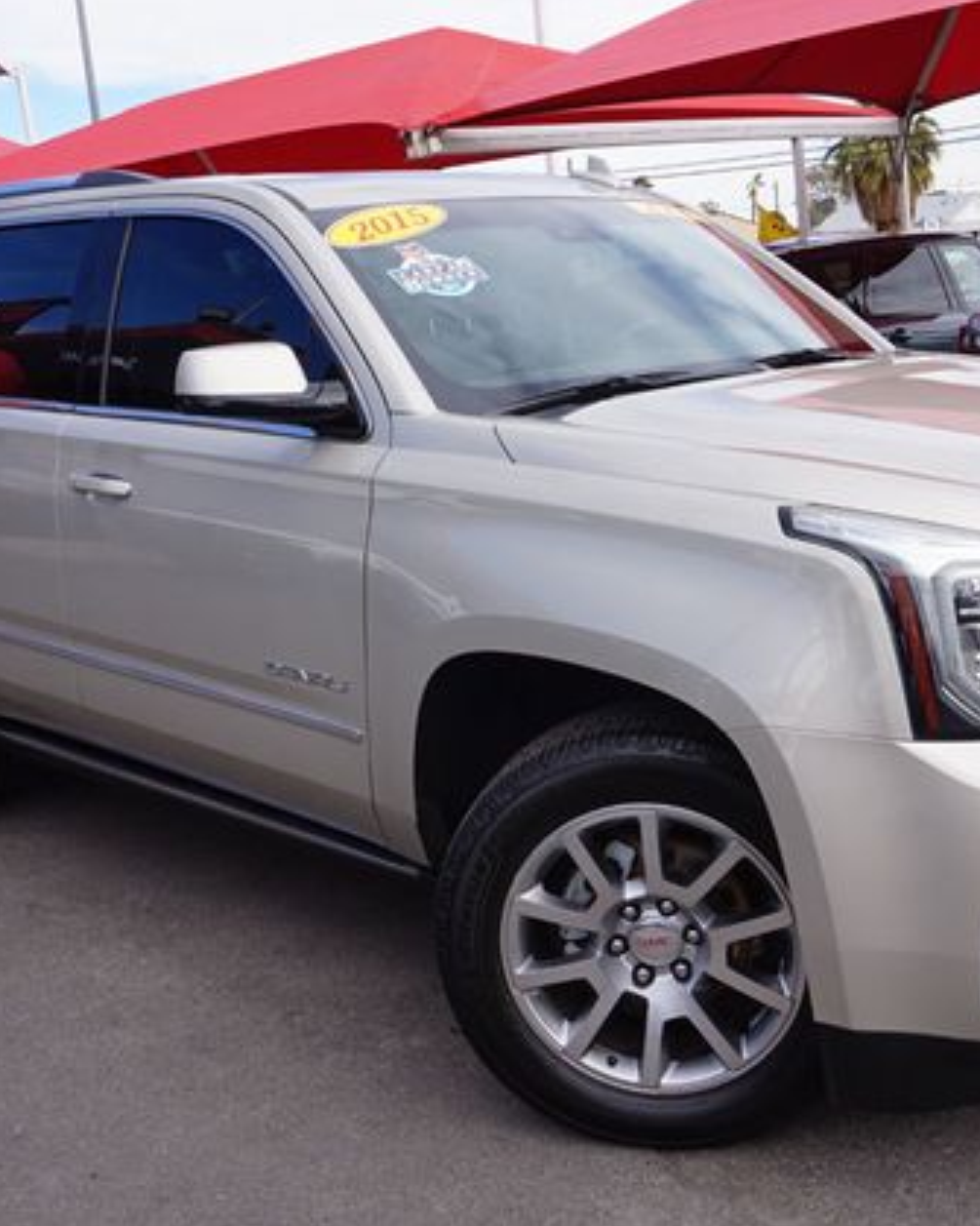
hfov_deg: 34.8
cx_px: 591
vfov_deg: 42.9
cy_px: 614
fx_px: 1560
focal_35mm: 43
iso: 100
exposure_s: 1/80
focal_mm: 20
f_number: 10
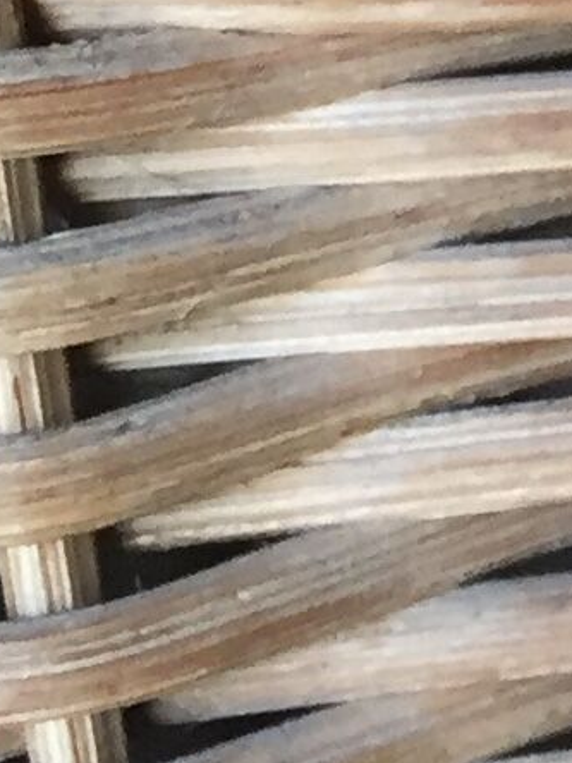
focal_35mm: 213
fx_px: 4693
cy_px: -406
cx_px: 1530
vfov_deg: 9.0
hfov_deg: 6.5
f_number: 2.2
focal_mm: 4.15
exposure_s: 1/33
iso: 50
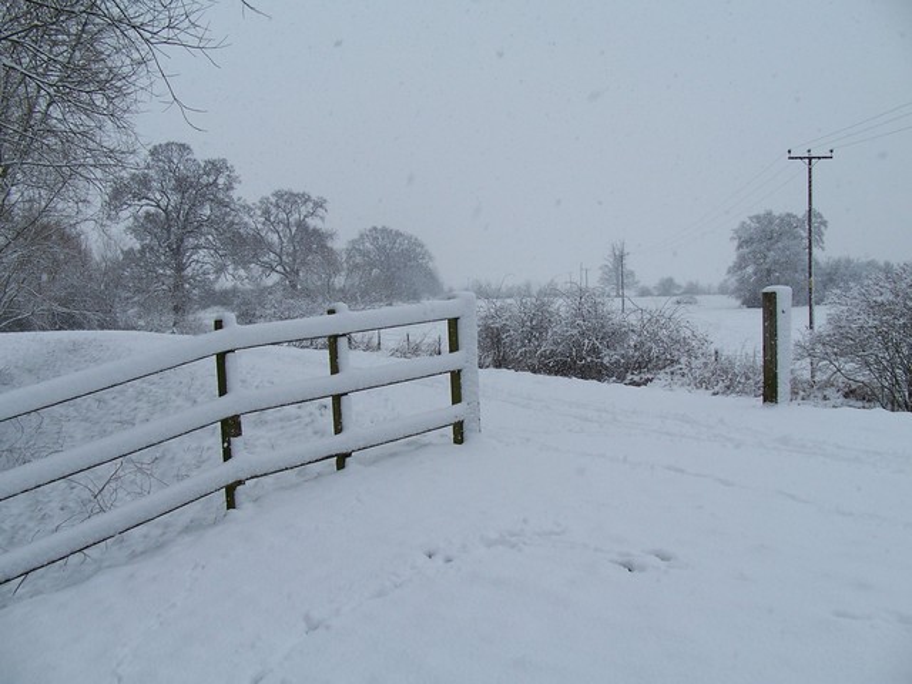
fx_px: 922
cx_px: 456
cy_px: 342
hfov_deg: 52.6
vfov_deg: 40.7
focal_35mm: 35
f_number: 2.8
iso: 80
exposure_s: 1/250
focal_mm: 6
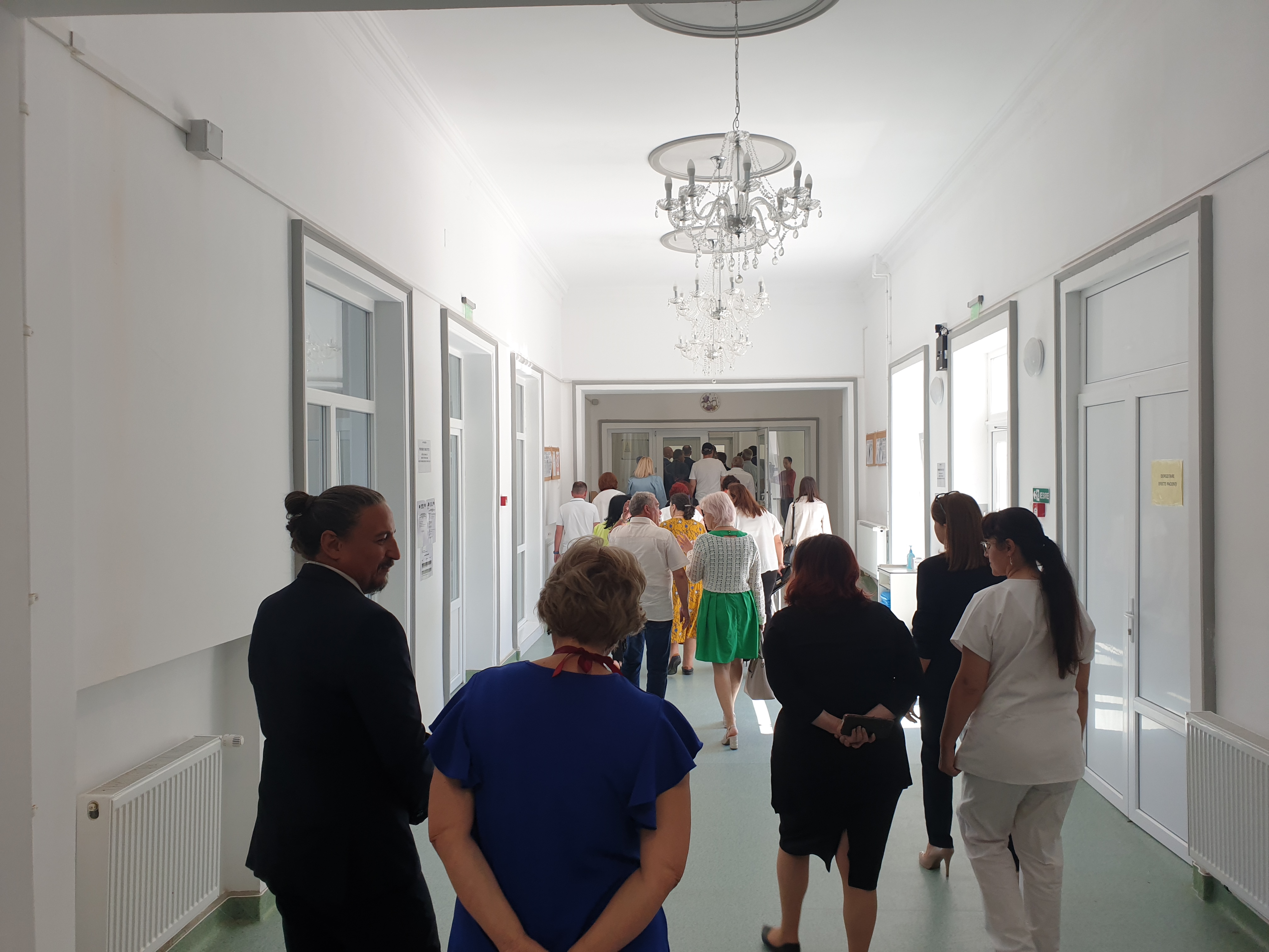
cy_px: 476
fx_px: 953
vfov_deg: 53.1
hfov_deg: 67.3
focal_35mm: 26
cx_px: 634
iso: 50
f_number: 2.4
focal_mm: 4.3
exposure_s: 1/100
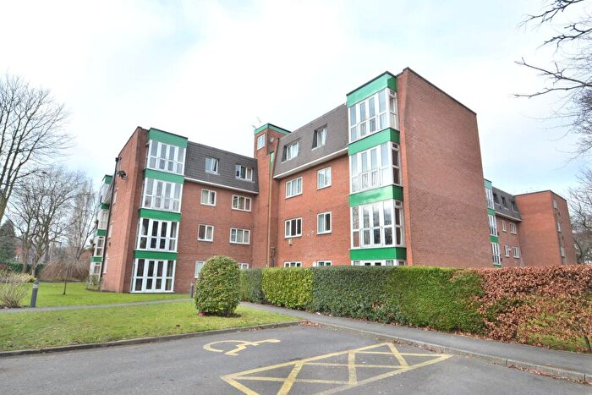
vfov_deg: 67.4
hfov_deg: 90.0
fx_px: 296
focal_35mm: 18
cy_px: 198
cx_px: 296
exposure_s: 1/125
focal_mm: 12
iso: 140
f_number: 8
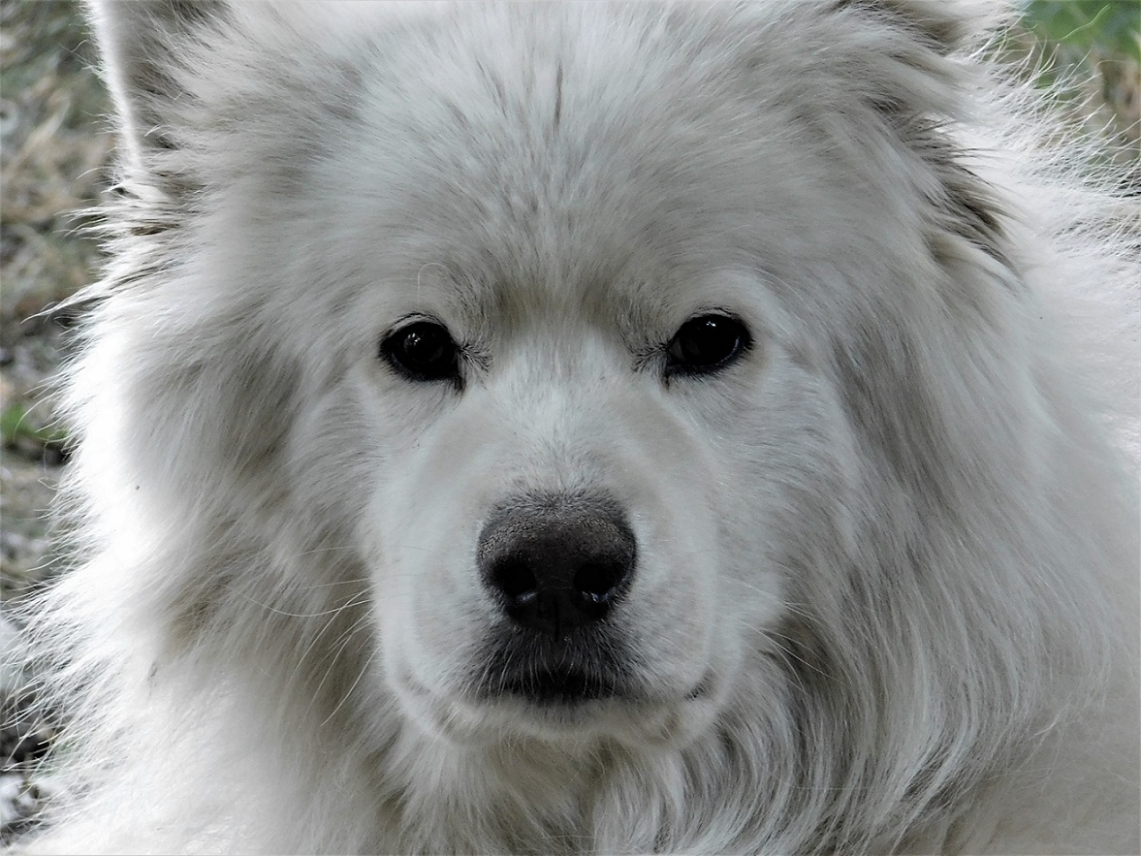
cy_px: 428
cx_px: 570
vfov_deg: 3.4
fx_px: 14505
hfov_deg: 4.5
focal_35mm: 440
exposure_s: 1/60
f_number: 5.9
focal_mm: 78.1
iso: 450
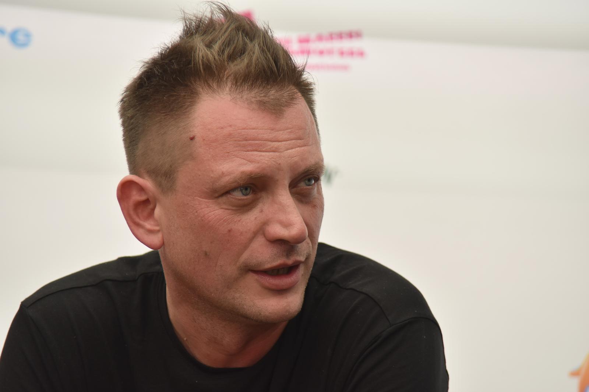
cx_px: 294
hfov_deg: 6.9
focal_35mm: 300
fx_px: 4907
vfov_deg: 4.6
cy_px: 196
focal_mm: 300
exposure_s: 1/400
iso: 500
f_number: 6.3
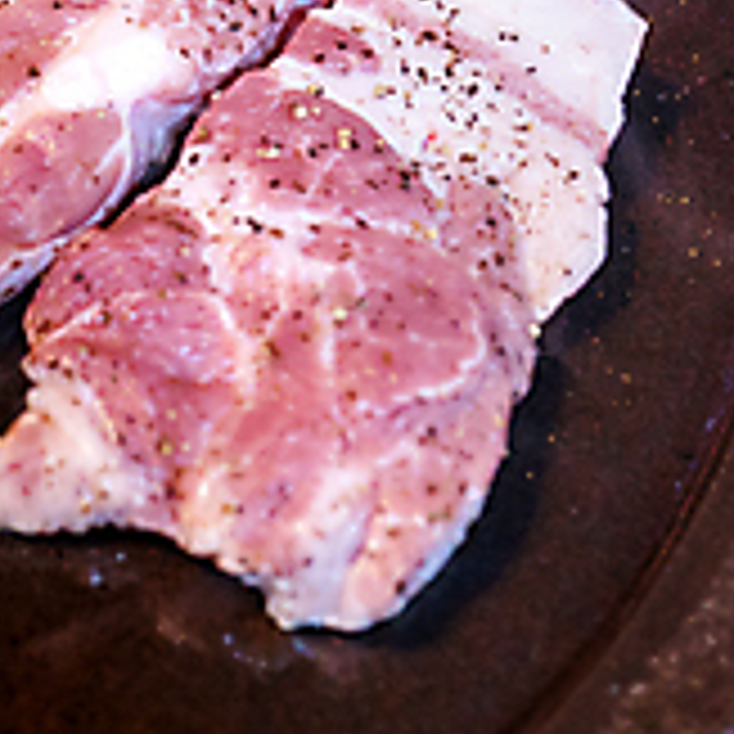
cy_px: -59
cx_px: -270
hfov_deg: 10.9
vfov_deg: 11.1
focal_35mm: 156
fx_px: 3742
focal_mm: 50
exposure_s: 1/100
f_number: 3.5
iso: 1000
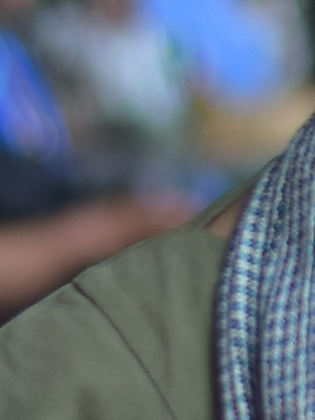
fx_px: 7741
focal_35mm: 638
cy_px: 88
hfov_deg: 2.3
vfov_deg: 3.1
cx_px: 1390
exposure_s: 1/1250
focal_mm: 50
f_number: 1.8
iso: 400
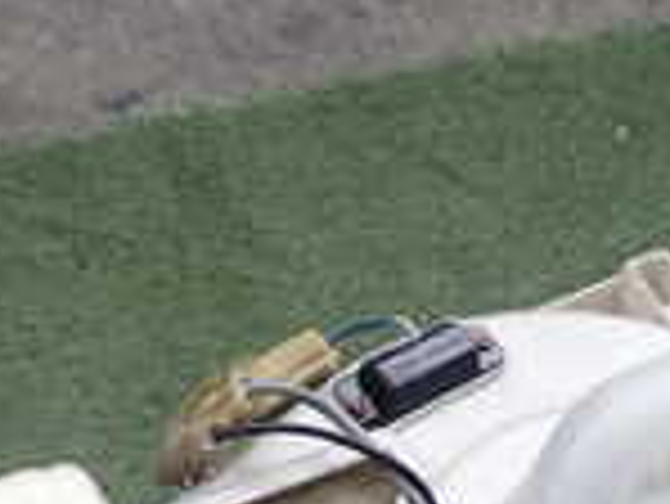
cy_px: 778
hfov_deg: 16.3
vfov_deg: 11.7
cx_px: 378
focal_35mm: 121
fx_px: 2344
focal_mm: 5.4
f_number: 2.3
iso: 200
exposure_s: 1/100
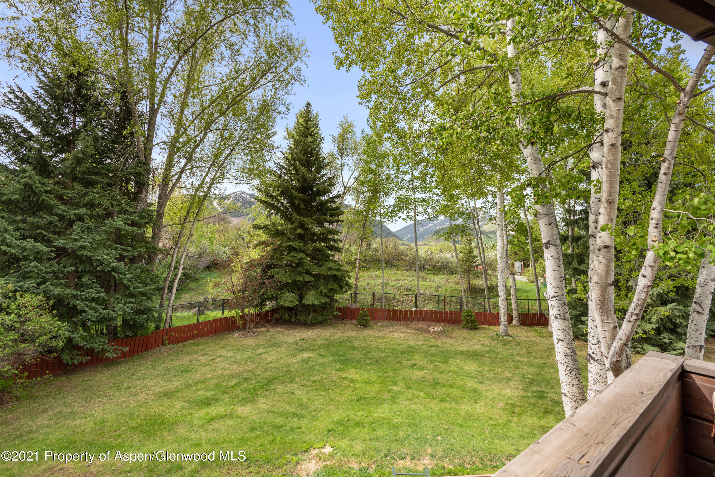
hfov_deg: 93.3
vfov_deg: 70.5
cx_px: 358
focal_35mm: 17
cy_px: 238
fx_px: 338
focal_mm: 17
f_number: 7.1
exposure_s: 1/125
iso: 100
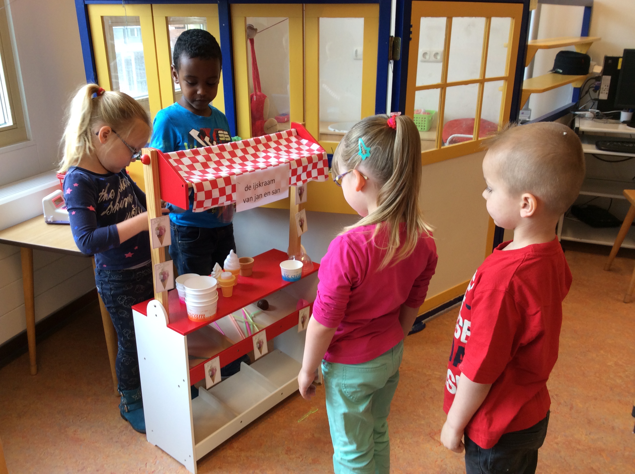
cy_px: 237
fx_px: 586
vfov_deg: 44.1
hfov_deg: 56.9
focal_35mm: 32
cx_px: 318
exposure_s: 1/24
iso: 32
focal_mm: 3.3
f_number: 2.4
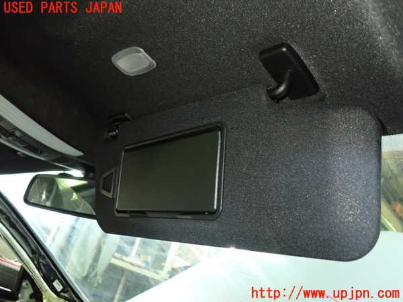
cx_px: 202
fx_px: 349
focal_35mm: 30
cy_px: 151
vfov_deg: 46.8
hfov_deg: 60.0
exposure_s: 1/20
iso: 800
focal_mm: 5.4
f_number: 2.3
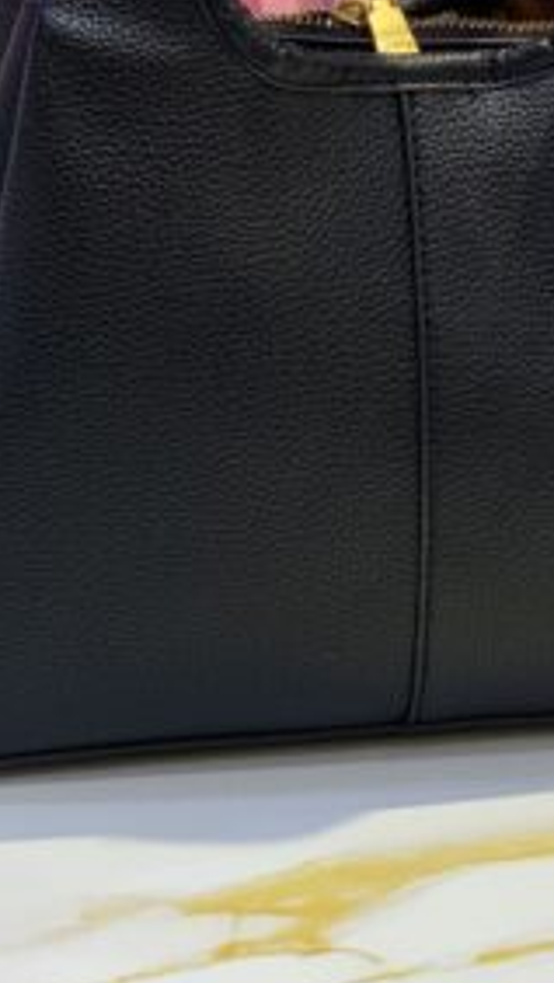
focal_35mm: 115
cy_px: 103
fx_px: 2998
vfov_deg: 18.3
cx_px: 411
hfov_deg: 10.5
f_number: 2.4
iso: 80
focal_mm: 6
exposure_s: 1/50
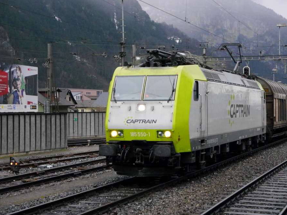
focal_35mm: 82
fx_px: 680
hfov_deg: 23.8
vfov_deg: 18.0
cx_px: 177
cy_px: 113
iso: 3200
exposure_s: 1/400
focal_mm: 33
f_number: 5.2
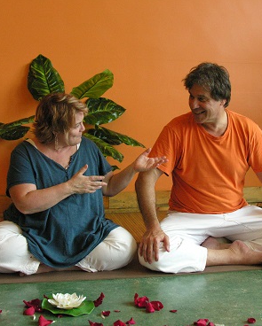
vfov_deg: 33.0
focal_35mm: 57
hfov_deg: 26.7
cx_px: 147
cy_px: 161
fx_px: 552
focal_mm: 11
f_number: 2.9
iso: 400
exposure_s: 1/78
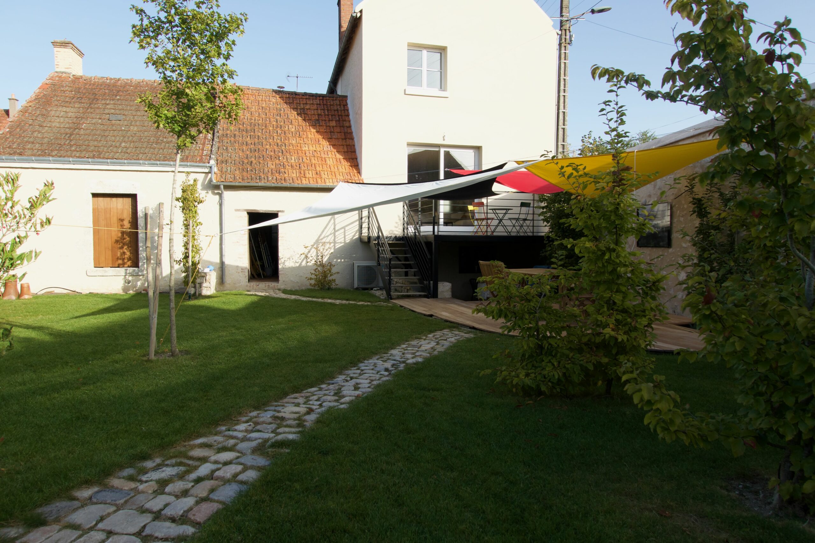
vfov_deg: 53.1
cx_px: 408
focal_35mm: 24
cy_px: 272
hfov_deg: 73.7
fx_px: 543
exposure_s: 1/400
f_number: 4
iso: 125
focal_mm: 8.8
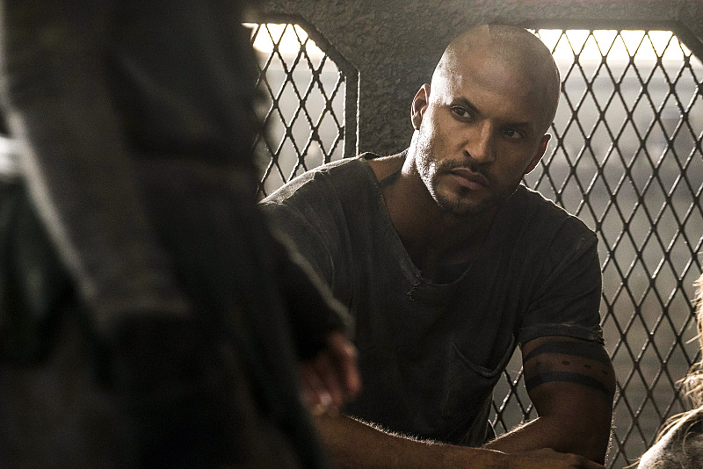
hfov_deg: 11.7
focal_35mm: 175
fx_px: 3418
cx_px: 352
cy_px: 234
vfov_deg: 7.9
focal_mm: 175
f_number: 5
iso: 4000
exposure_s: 1/125
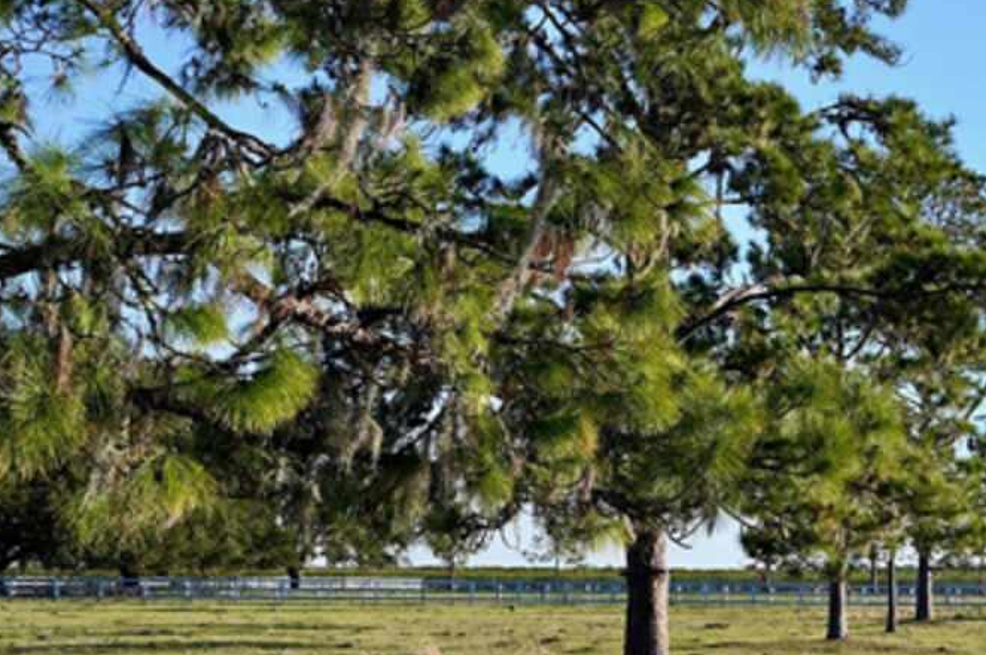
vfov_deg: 15.6
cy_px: 518
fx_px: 2380
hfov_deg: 23.1
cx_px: 764
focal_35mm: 87
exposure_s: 1/250
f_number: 5.6
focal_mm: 45
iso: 100
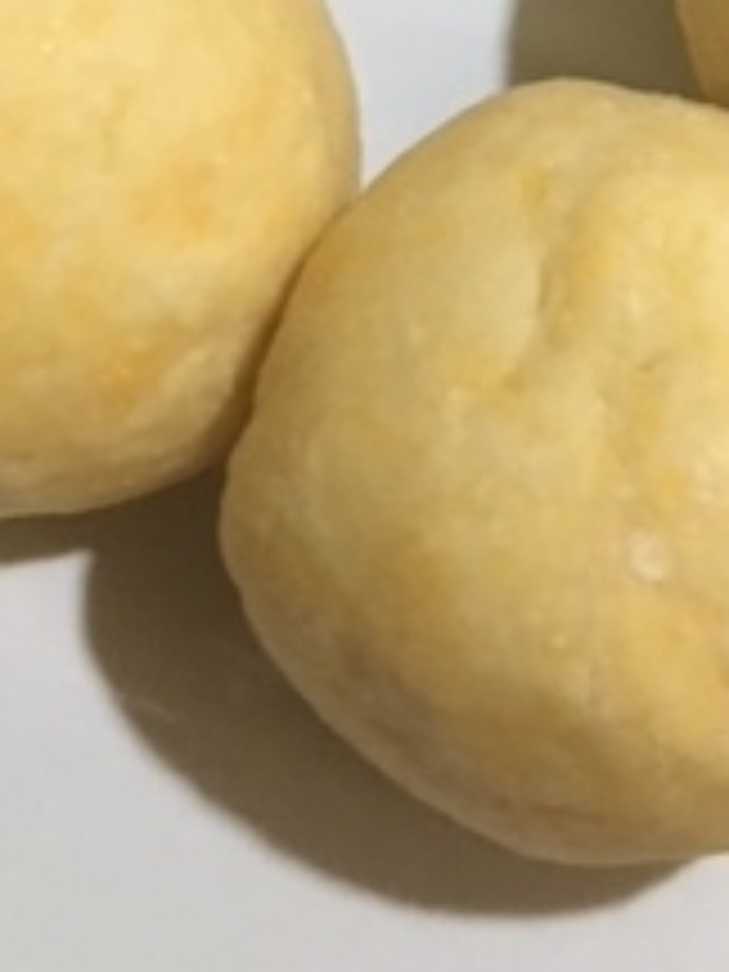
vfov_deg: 21.1
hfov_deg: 16.8
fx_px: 2415
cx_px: 734
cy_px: -207
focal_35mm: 86
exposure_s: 1/17
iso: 200
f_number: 2.2
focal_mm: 4.15
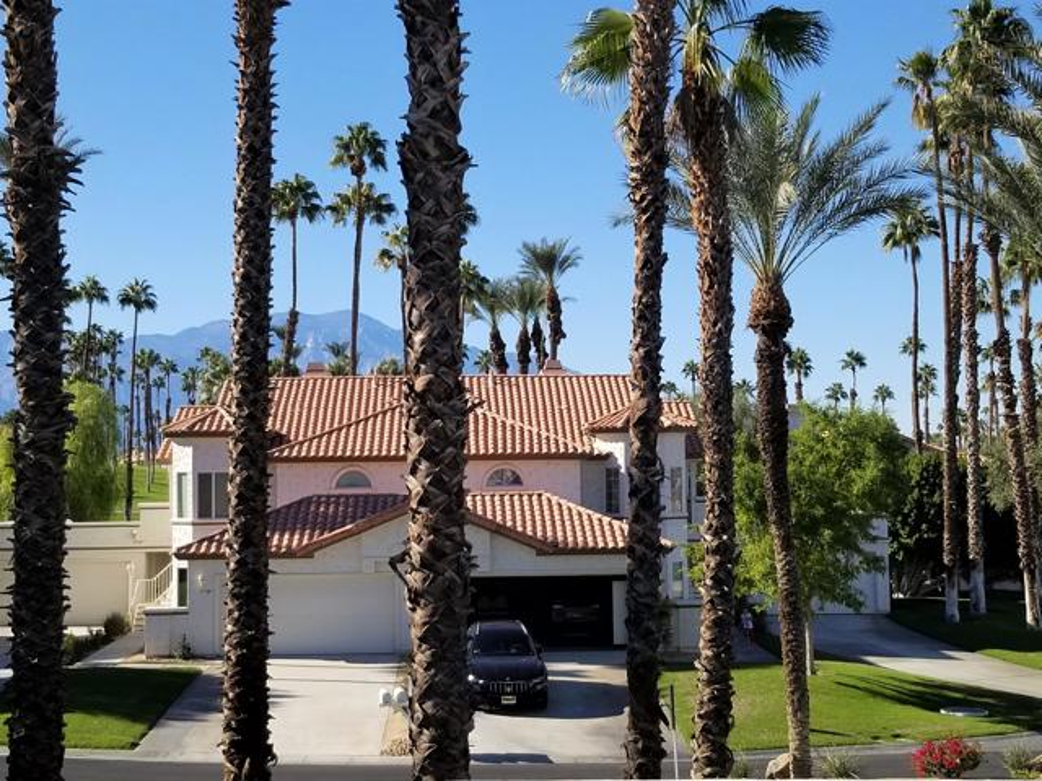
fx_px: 783
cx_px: 521
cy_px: 390
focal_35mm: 26
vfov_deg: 53.1
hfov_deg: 67.3
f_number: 1.7
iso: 50
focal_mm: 4.25
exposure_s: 1/2433
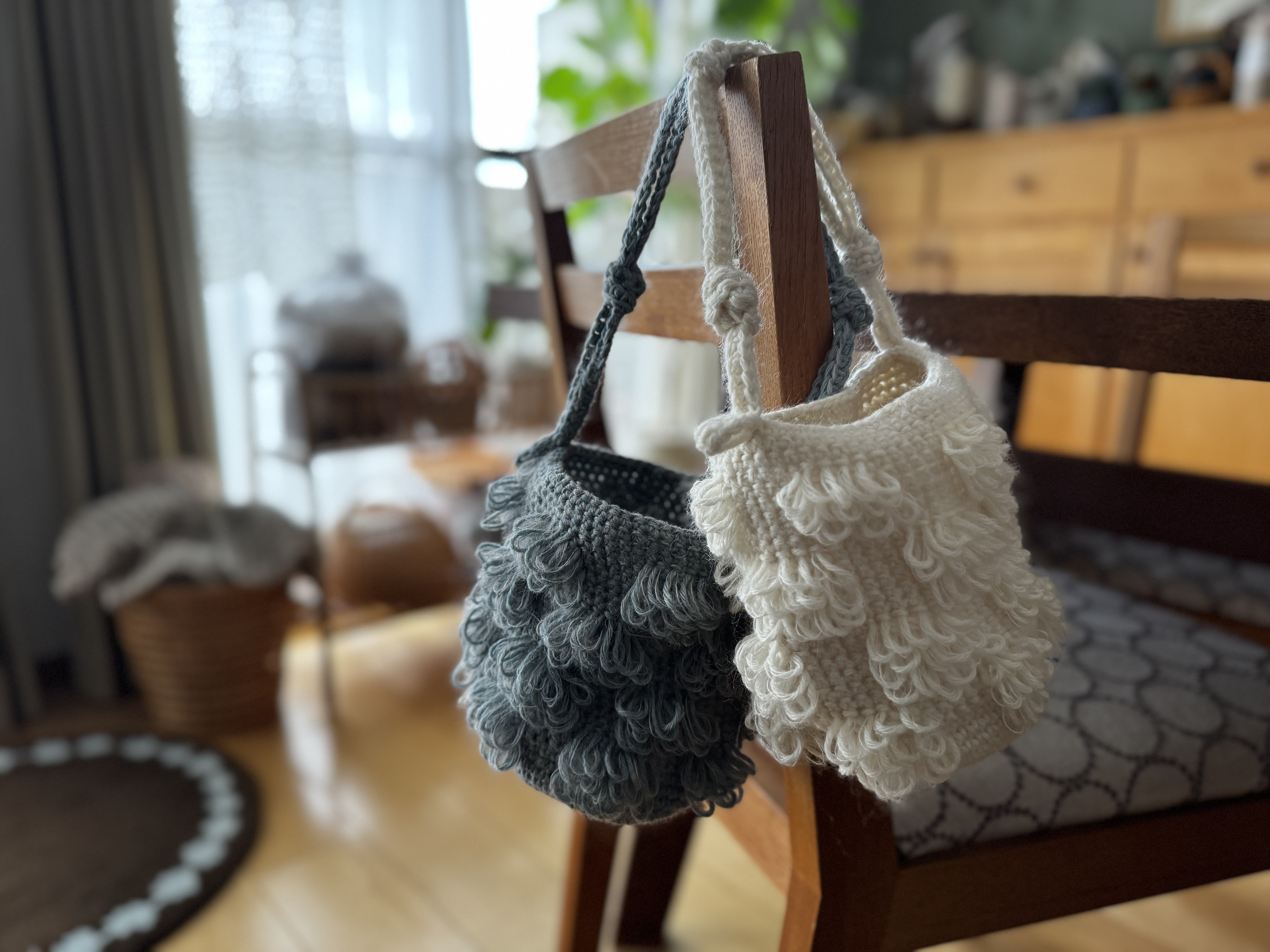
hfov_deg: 71.6
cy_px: 476
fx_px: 881
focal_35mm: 24
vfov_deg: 56.8
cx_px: 635
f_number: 1.78
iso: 250
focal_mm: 6.76
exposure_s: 1/60
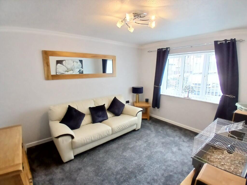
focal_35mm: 17
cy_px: 92
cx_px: 124
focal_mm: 1.4
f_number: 2.2
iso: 160
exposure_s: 1/33.3
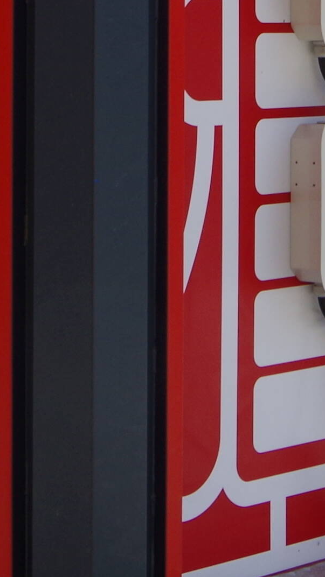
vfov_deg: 14.0
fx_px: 2283
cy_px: -110
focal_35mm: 149
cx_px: 391
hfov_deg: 8.1
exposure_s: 1/125
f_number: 11
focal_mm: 21
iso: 200
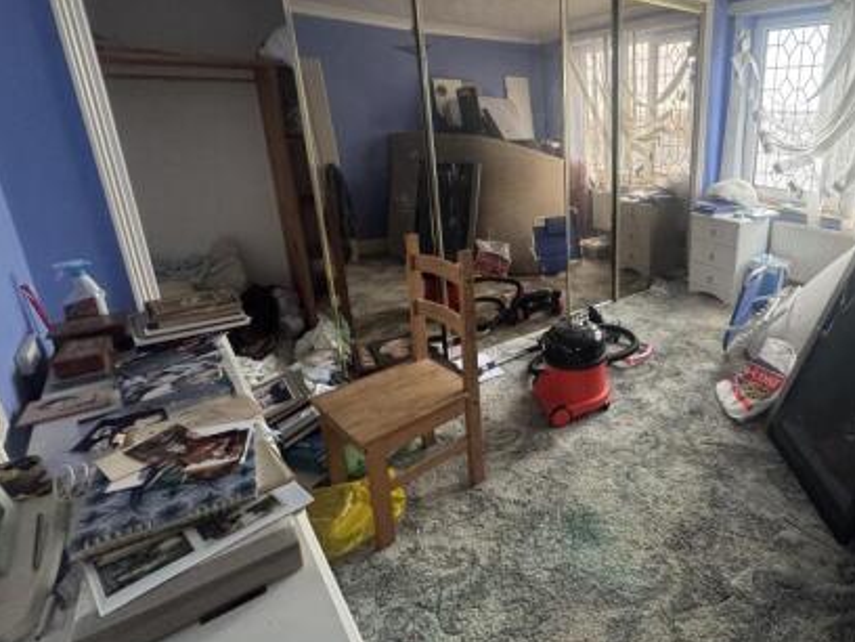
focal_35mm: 20
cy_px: 253
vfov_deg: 65.3
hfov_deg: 77.5
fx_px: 494
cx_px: 607
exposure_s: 1/99
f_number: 2.2
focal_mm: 2.22
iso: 320
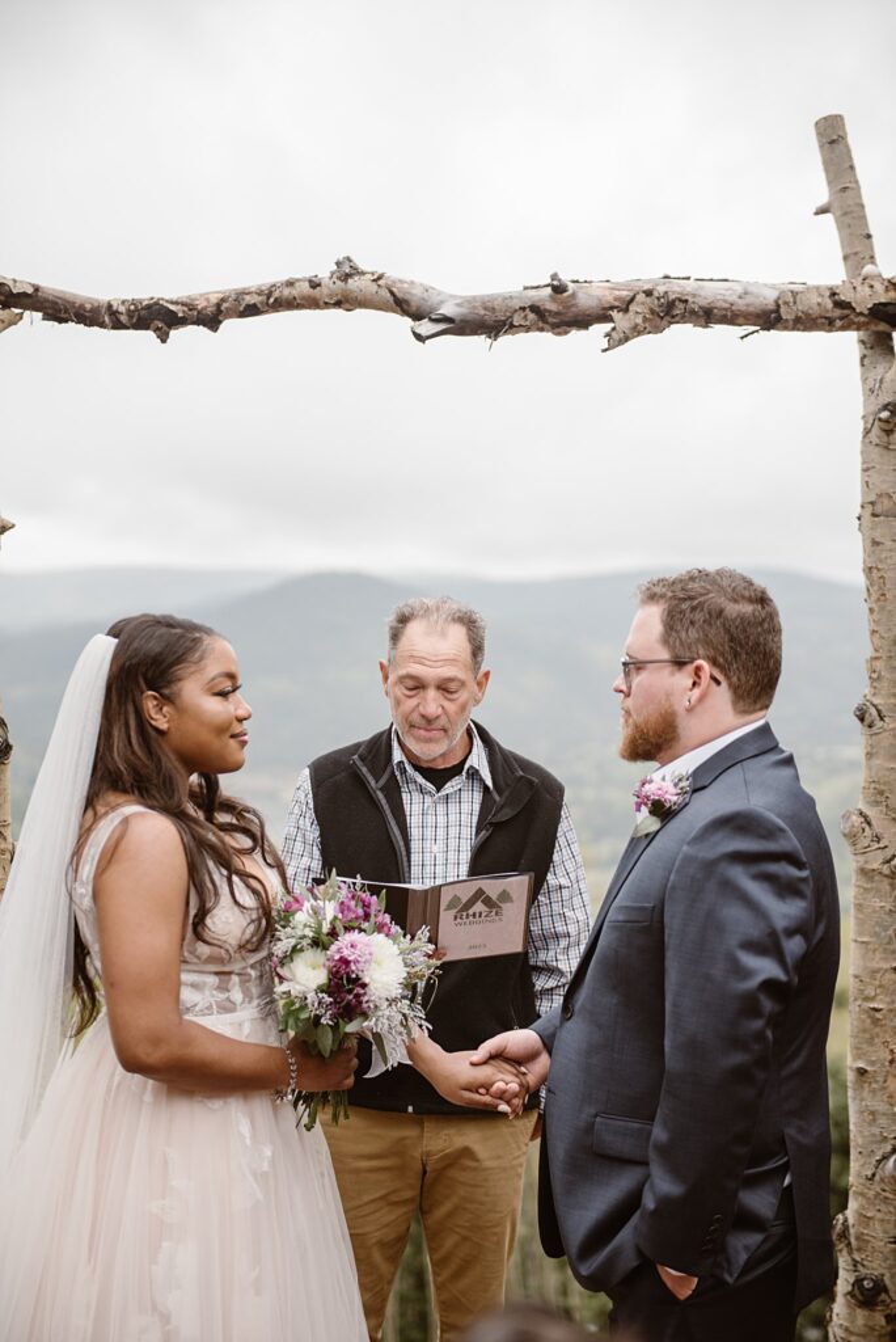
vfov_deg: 28.8
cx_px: 448
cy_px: 671
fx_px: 2610
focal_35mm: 70
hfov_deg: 19.5
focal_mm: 70
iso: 320
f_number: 2.8
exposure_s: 1/500
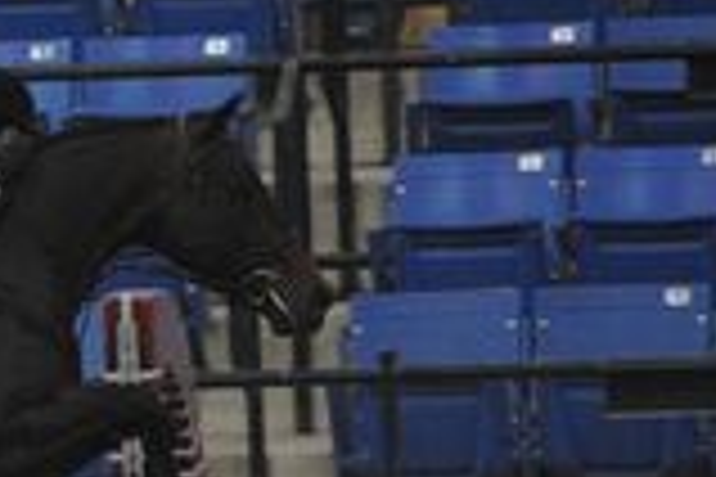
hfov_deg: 2.6
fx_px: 15970
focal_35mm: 803
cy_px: 374
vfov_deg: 1.7
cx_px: -243
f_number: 2.8
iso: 6400
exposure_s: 1/400
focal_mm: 200
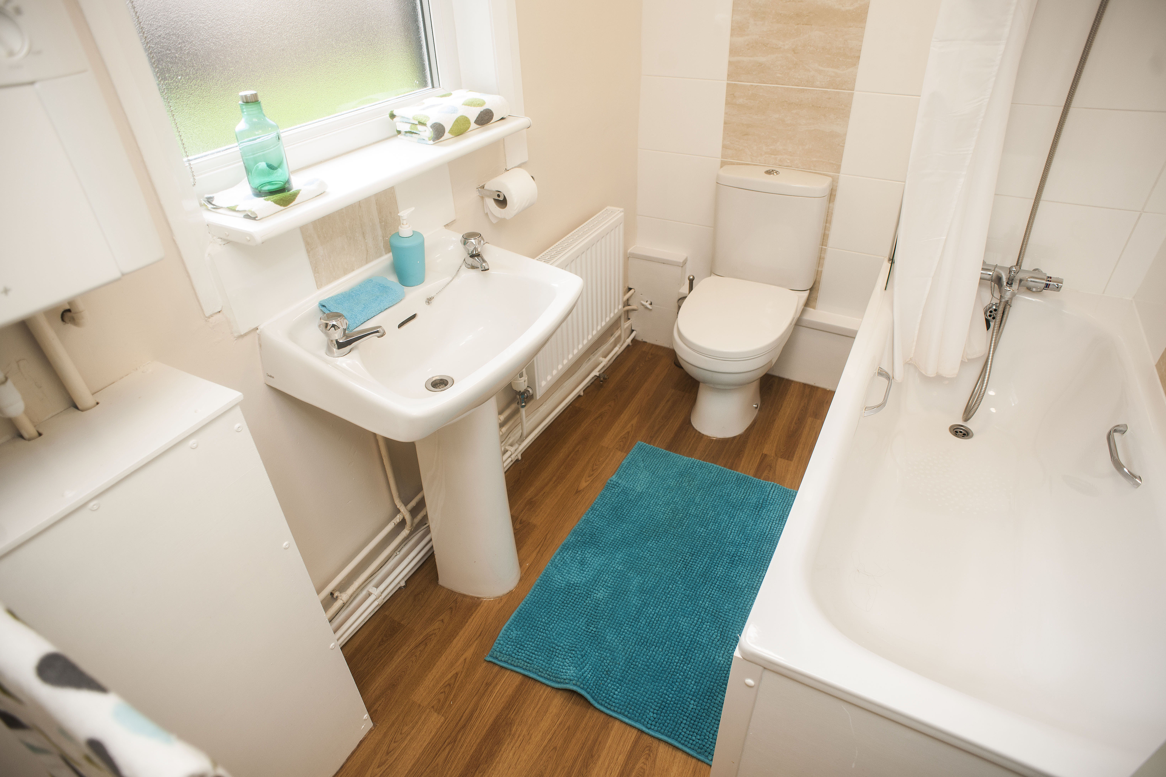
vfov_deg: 61.9
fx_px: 648
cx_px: 583
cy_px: 388
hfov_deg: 84.0
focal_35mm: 20
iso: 400
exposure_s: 1/50
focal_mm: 20
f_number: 4
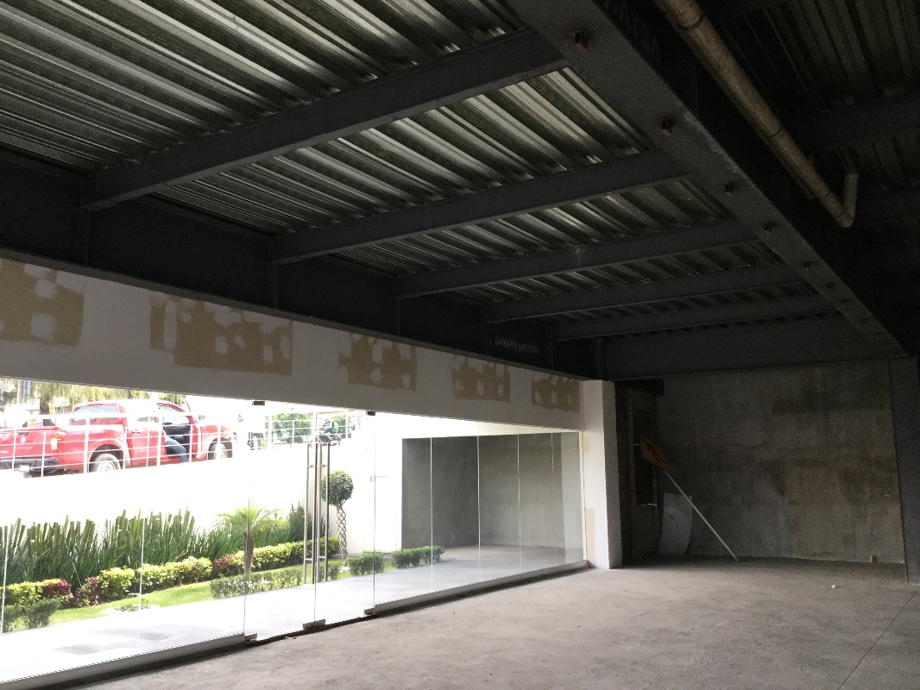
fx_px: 824
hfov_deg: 58.3
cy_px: 345
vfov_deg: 45.5
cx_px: 460
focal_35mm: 31
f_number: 2.4
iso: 25
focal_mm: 3.3
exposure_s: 1/30
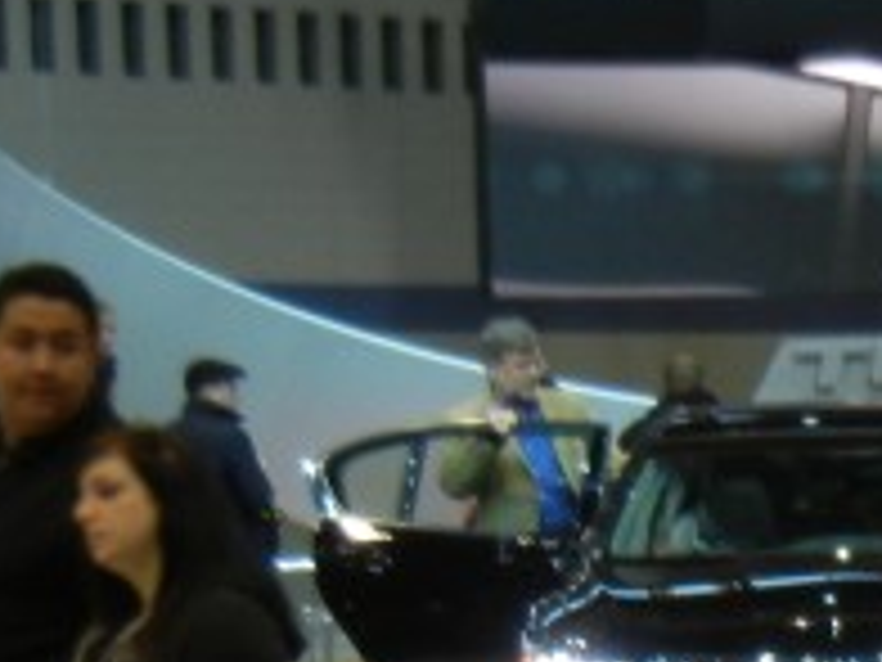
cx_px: 981
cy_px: 869
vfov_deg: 9.3
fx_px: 4000
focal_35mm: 157
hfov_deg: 12.4
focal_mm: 5.4
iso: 164
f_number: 3.5
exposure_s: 1/56.2
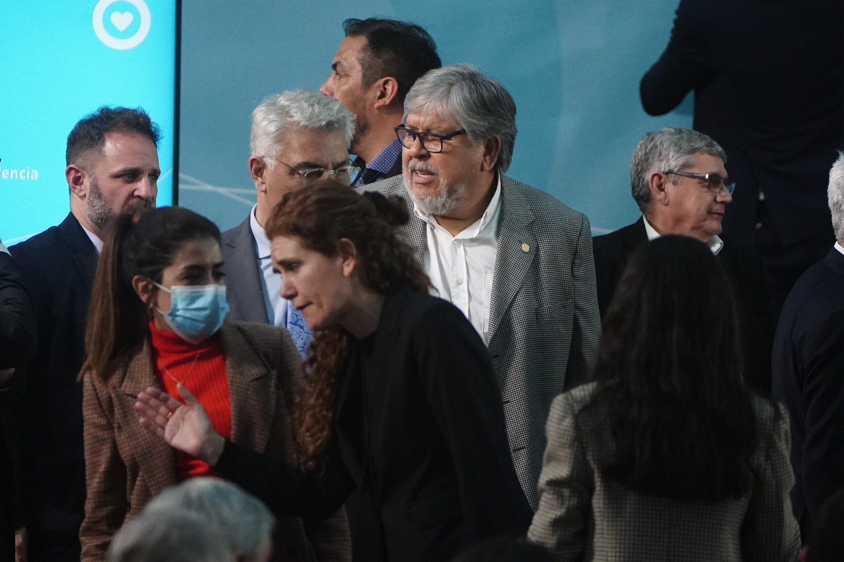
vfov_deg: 2.3
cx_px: 422
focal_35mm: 600
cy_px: 281
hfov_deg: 3.4
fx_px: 14066
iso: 8000
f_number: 5.6
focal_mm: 400
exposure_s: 1/800
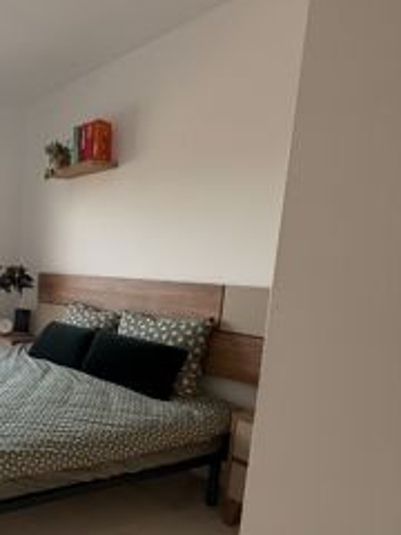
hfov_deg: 38.0
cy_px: 332
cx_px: -37
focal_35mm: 31
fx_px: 479
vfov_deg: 57.7
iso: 80
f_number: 2.2
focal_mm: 2.22
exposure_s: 1/99
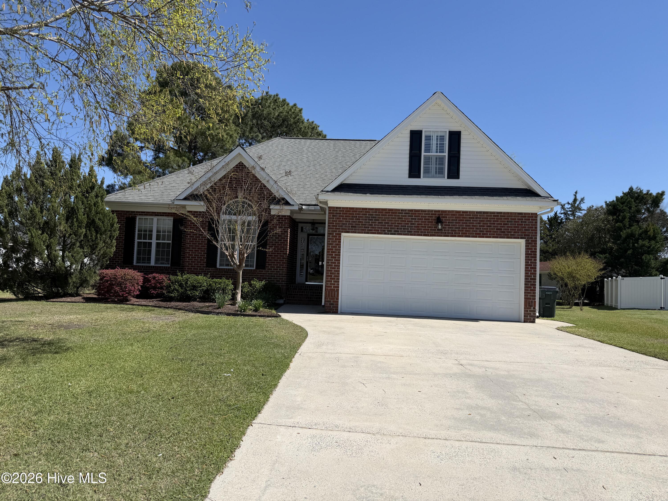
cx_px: 334
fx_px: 463
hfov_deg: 71.6
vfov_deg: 56.8
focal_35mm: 24
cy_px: 250
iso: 80
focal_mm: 6.76
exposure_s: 1/6711
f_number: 1.78
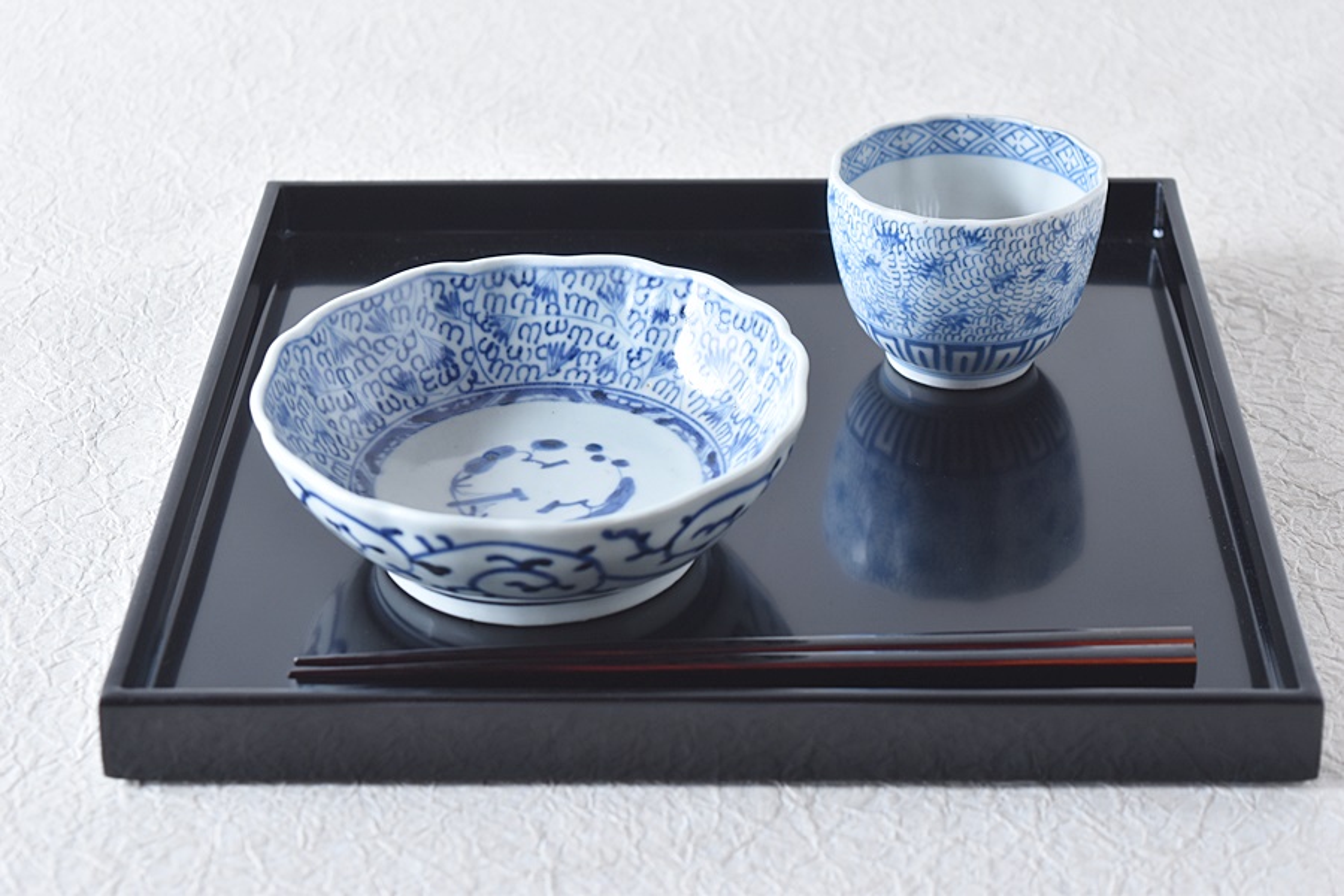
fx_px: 3080
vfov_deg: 16.6
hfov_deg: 24.6
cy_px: 448
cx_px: 672
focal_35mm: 82
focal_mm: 55
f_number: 5.6
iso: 400
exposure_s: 1/3
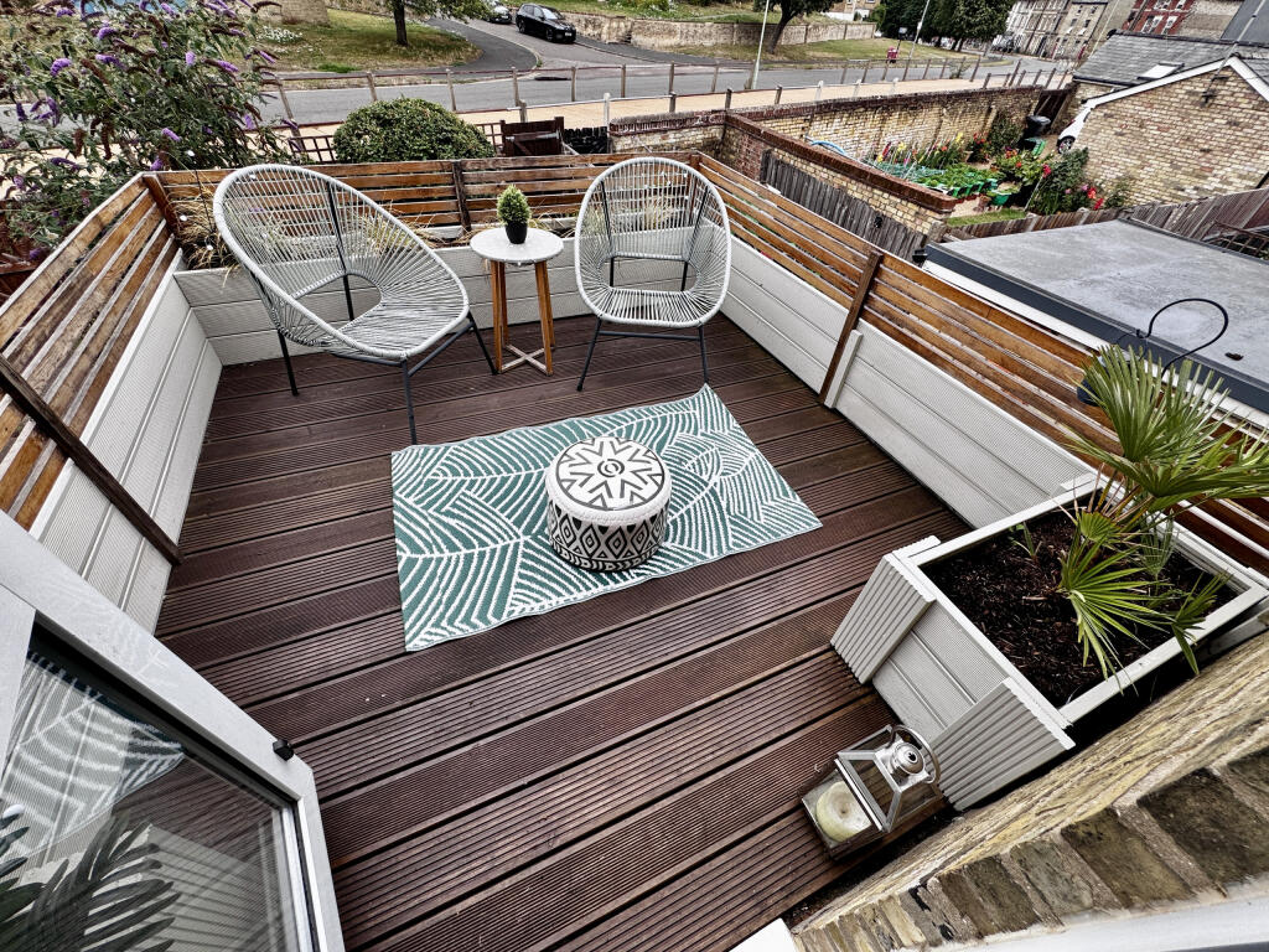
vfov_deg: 85.7
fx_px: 513
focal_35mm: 14
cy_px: 476
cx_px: 634
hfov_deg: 102.1
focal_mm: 2.22
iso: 40
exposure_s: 1/281
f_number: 2.2
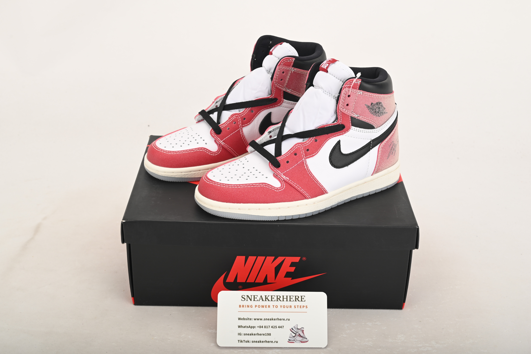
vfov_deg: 27.5
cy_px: 177
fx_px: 723
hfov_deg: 40.3
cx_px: 266
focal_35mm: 49
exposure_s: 1/200
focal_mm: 49
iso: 100
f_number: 11
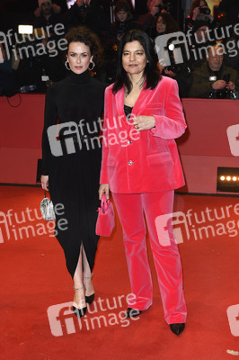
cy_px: 180
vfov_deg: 38.2
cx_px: 120
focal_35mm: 52
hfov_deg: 25.9
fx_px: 519
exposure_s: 1/640
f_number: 4.5
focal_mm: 52
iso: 800
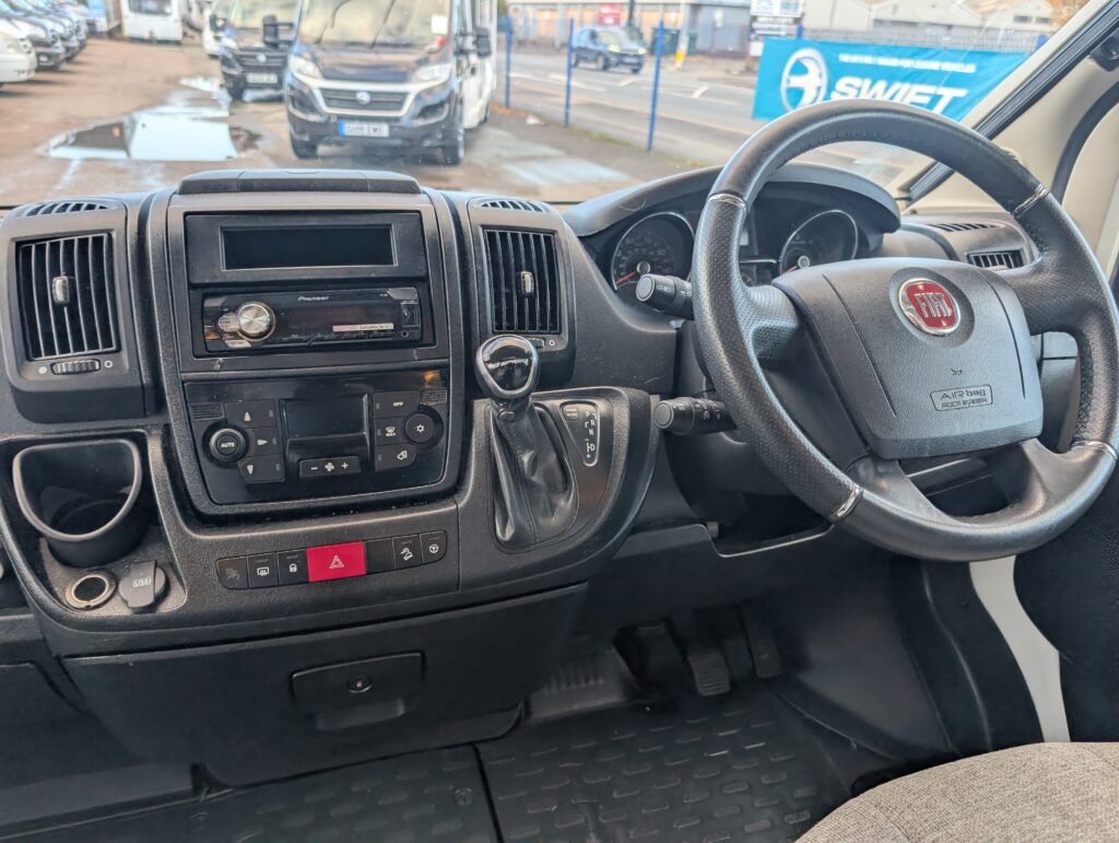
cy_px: 422
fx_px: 777
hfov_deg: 71.5
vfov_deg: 56.9
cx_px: 560
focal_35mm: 24
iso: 79
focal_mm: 6.9
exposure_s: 1/243
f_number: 1.68
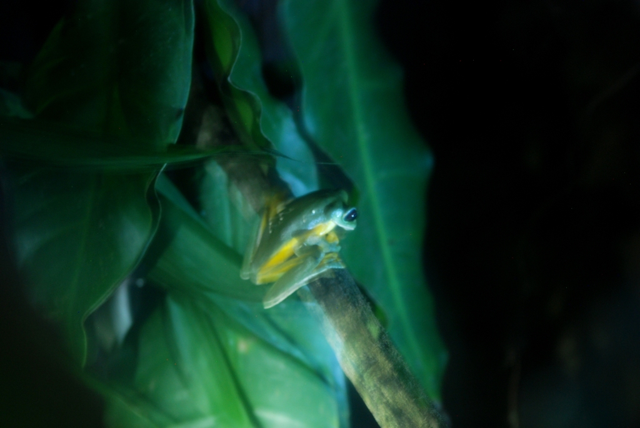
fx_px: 2936
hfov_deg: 12.4
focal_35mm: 165
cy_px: 214
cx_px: 320
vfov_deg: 8.3
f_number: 4.2
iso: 400
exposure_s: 1/2
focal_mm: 110
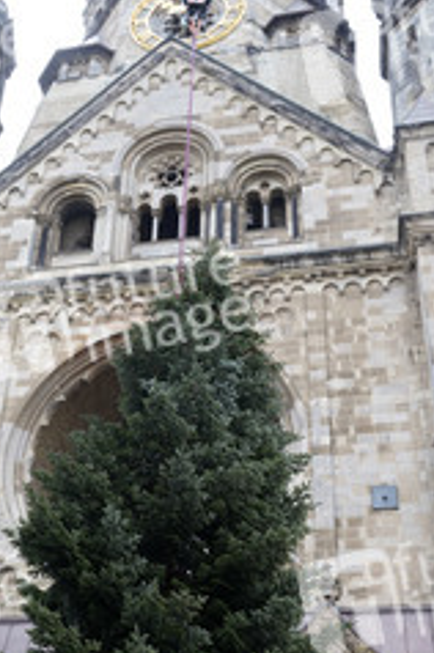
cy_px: 453
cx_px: 190
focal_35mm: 47
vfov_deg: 41.2
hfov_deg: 28.5
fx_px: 852
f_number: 6.3
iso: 640
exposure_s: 1/50
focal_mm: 28
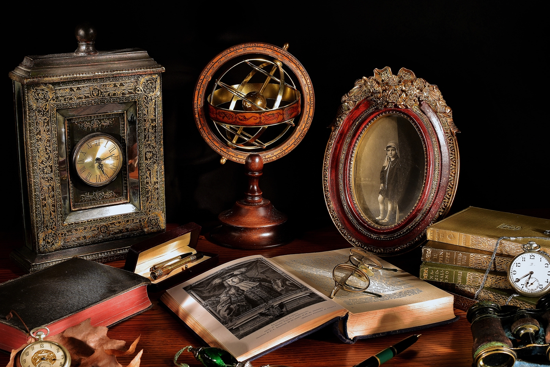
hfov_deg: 30.5
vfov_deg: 20.6
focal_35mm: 66
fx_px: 1008
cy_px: 233
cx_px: 277
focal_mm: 50
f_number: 14
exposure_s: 146
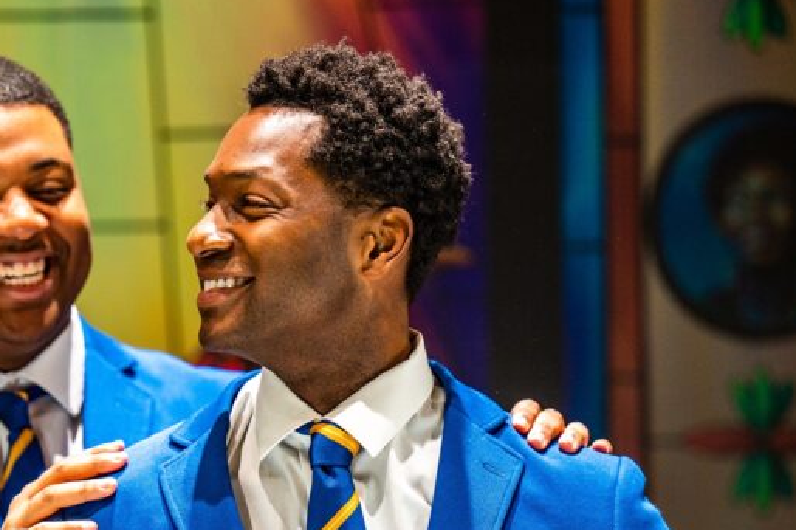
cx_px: 124
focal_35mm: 249
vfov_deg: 5.5
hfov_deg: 8.3
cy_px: 493
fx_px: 5502
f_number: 2.8
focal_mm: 125
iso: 640
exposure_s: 1/200
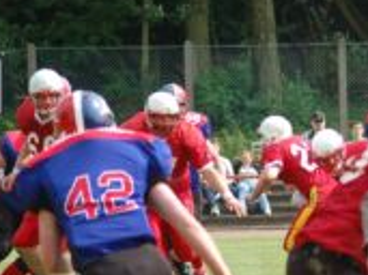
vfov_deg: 4.1
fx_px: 3859
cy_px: 172
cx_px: 453
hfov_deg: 5.4
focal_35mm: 363
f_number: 4.2
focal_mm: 95
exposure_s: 1/1000
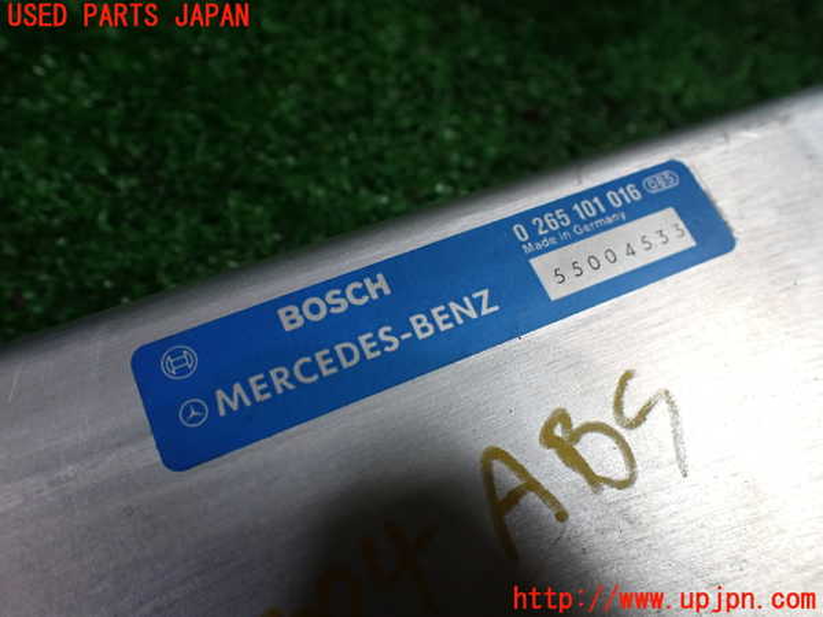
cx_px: 412
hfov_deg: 60.0
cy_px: 308
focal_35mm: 30
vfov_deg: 46.8
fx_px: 713
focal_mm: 5.4
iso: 200
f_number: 2.3
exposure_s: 1/125
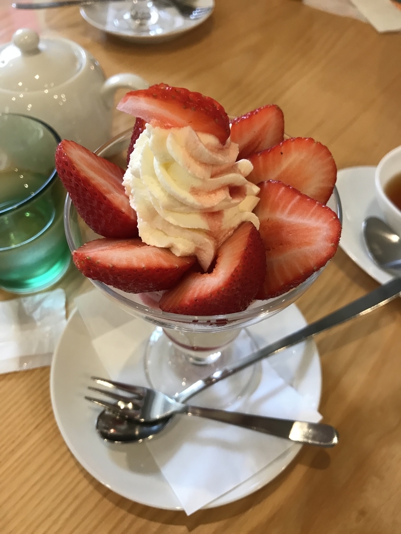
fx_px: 432
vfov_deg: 63.4
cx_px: 200
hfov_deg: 49.7
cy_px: 267
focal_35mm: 28
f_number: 1.8
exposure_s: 1/20
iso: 40
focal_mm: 3.99
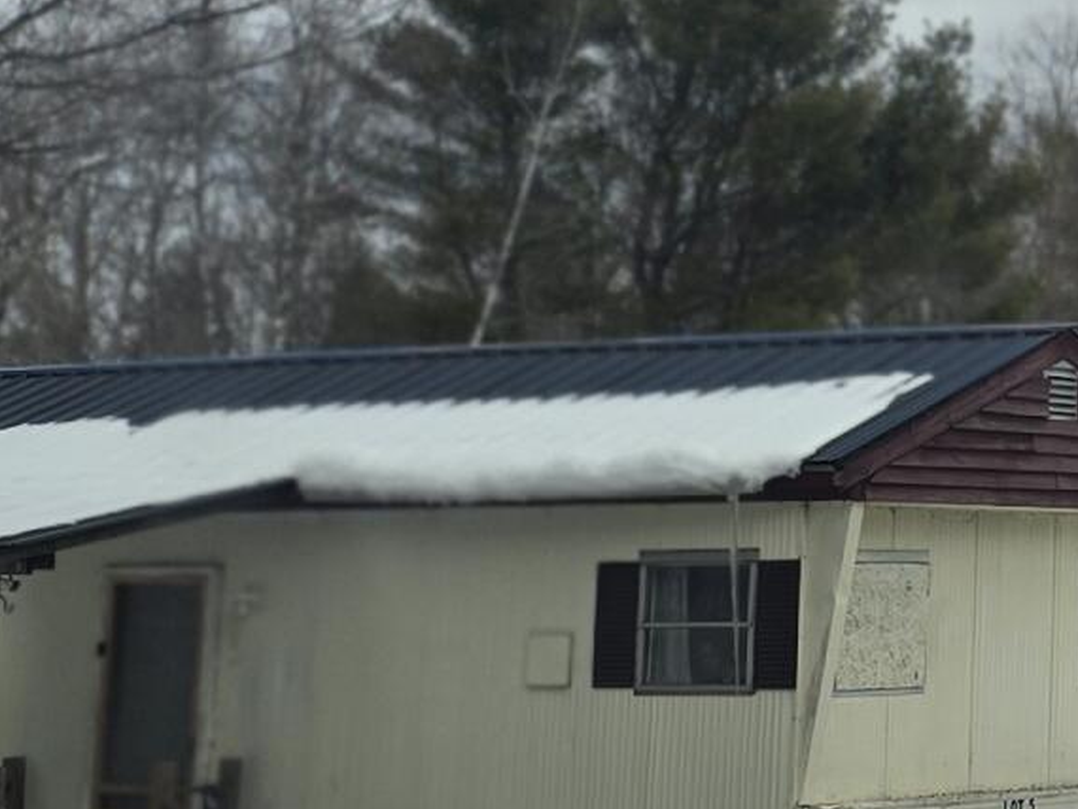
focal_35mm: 121
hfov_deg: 15.3
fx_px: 3770
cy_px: -100
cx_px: 1502
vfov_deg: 12.0
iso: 12
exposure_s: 1/711
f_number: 1.7
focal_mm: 6.3
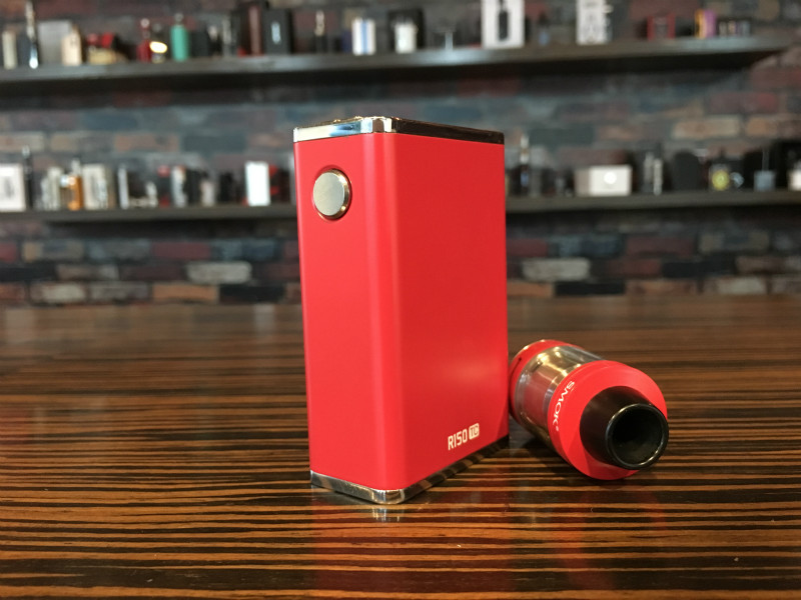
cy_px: 300
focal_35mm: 29
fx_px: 671
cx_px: 400
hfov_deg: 61.7
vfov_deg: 48.2
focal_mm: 4.15
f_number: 2.2
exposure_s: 1/17
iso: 500
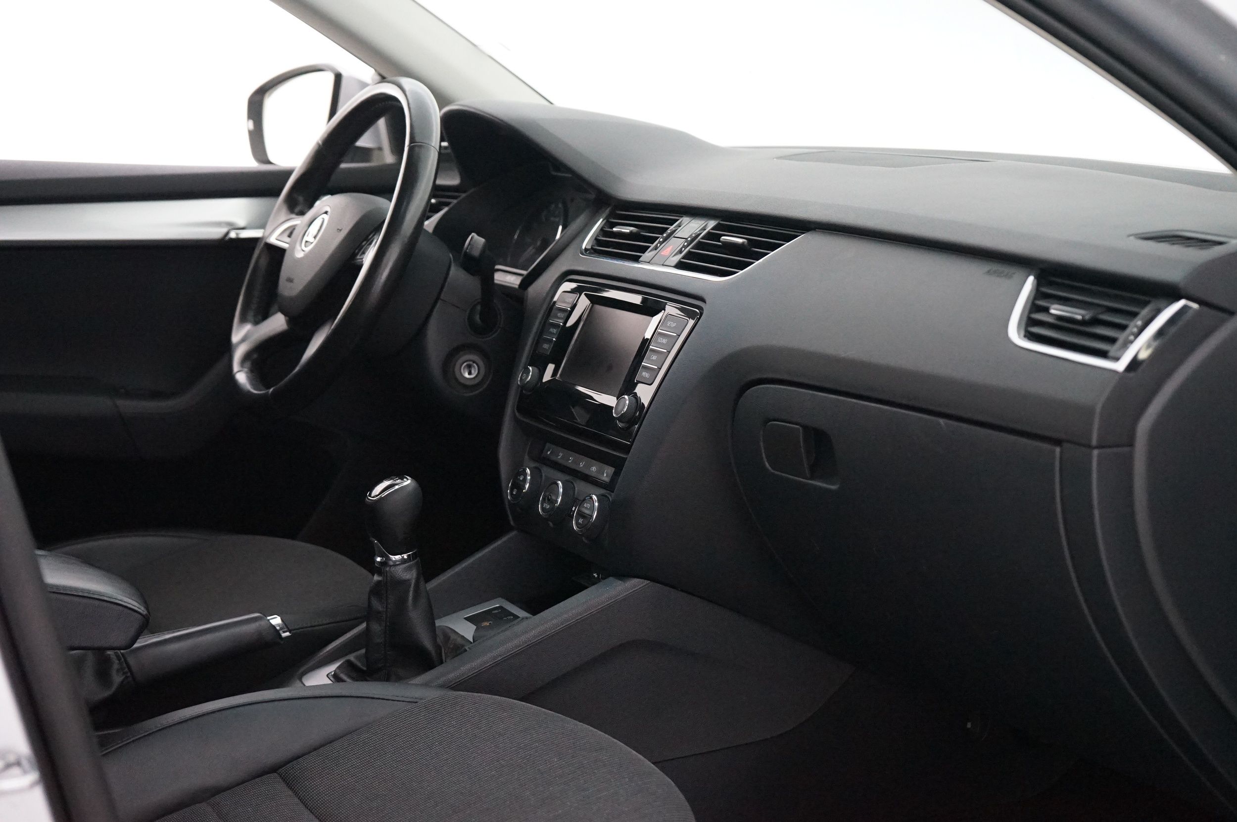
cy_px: 411
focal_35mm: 61
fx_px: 2094
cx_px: 618
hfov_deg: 32.9
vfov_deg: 22.2
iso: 6400
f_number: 5.6
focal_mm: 61
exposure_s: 1/30
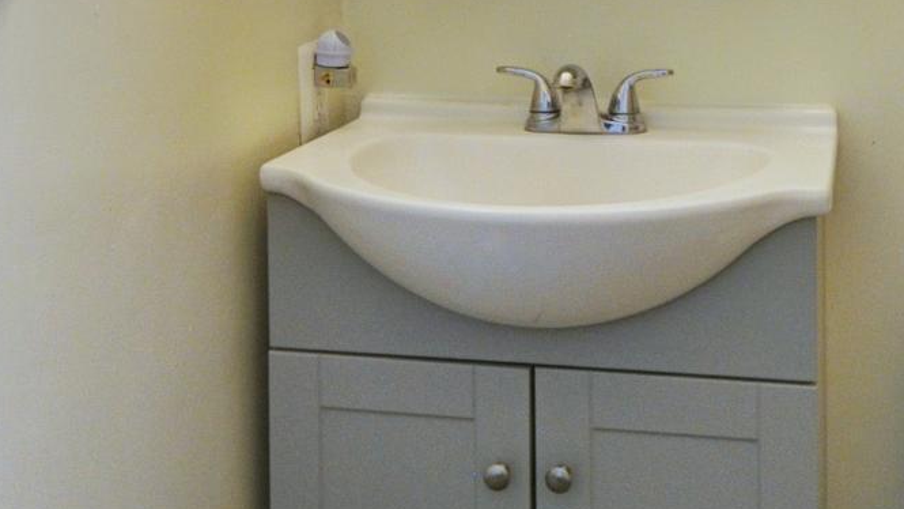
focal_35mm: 116
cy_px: -116
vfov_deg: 10.3
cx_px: 536
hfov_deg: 18.5
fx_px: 2780
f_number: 8
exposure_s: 1/80
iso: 400
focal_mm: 24
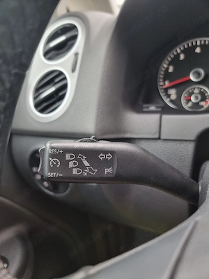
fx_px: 193
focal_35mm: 24
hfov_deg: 56.8
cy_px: 140
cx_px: 104
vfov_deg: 71.6
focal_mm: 6.7
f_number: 1.8
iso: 80
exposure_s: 1/100
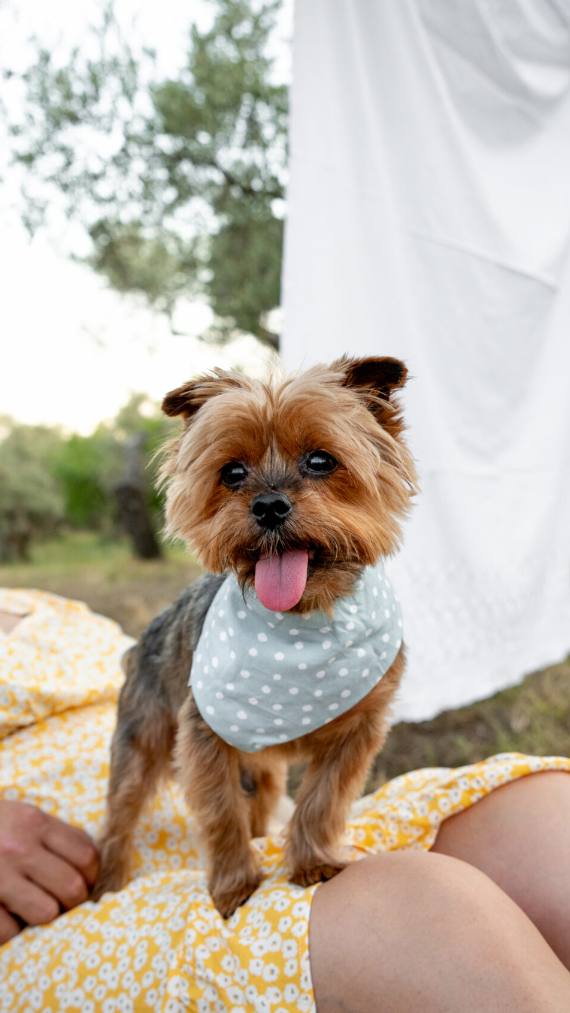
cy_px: 509
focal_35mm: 46
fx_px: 1236
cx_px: 214
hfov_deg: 25.9
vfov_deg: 44.6
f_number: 4
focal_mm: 29
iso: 640
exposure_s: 1/200
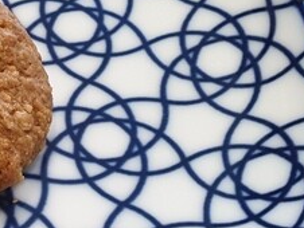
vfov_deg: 16.1
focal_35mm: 92
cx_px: -90
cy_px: 138
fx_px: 809
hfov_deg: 19.6
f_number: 2.4
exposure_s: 1/60
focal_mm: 4.3
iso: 320
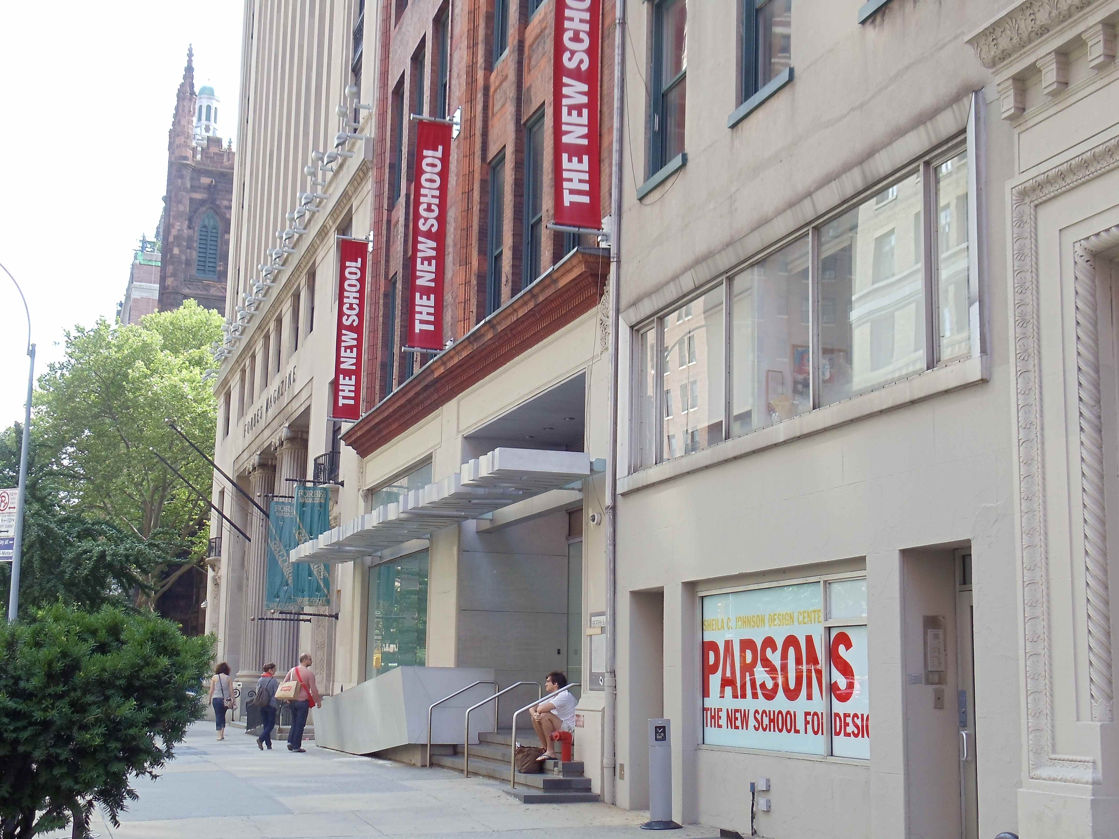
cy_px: 420
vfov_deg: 24.0
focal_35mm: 61
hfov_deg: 31.7
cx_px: 560
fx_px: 1972
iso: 80
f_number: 4.1
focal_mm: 8.3
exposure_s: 1/80
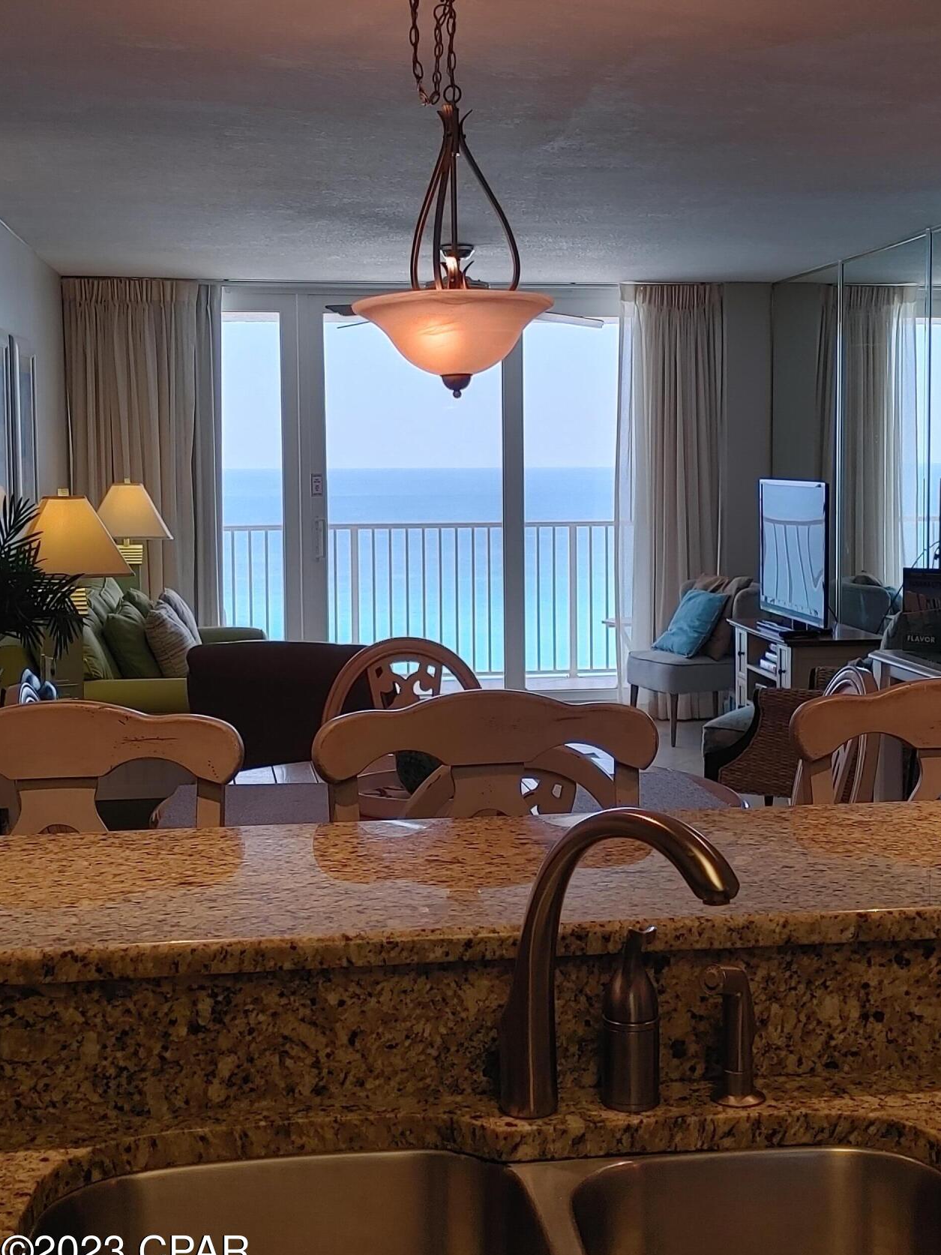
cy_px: 570
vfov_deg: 38.9
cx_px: 560
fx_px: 1776
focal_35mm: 49
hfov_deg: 29.6
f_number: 1.8
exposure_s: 1/120
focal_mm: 4.81
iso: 50
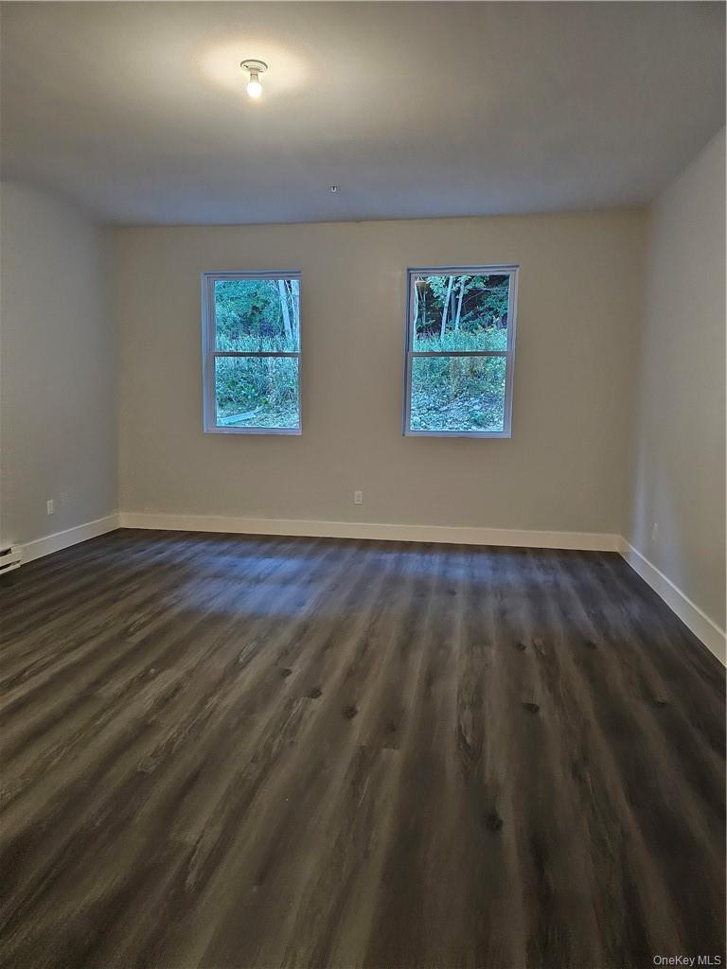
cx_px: 364
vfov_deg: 73.9
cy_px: 484
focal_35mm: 23
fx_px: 644
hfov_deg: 58.9
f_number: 1.7
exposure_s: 1/120
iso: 1000
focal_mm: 6.3
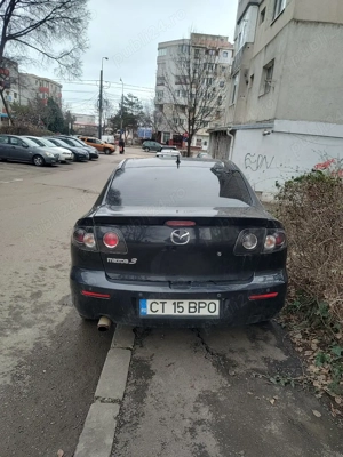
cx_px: 172
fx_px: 304
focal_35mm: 23
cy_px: 228
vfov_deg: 73.9
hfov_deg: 58.9
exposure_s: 1/500
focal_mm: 5.56
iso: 100
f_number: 1.8
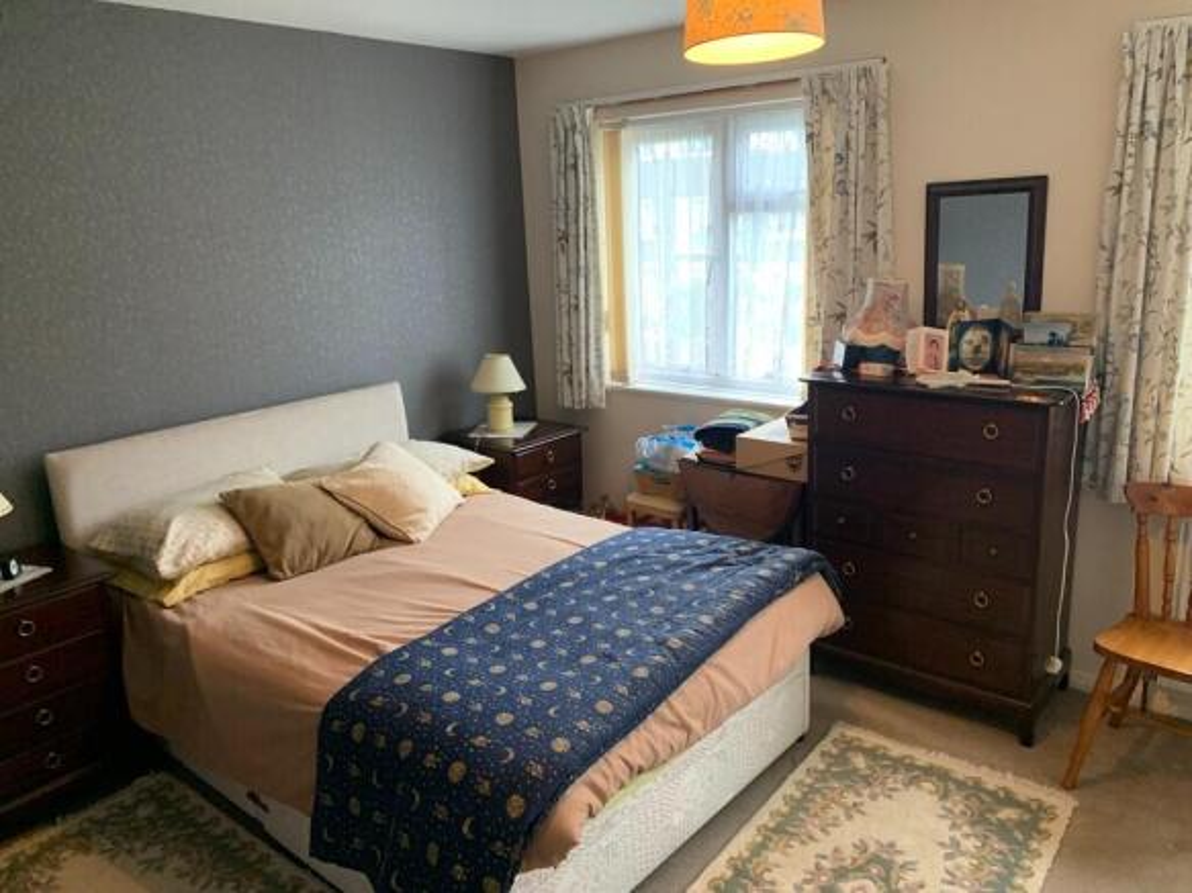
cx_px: 596
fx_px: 895
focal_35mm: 26
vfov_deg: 53.0
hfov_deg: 67.3
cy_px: 446
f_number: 1.8
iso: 320
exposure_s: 1/50
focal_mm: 4.25
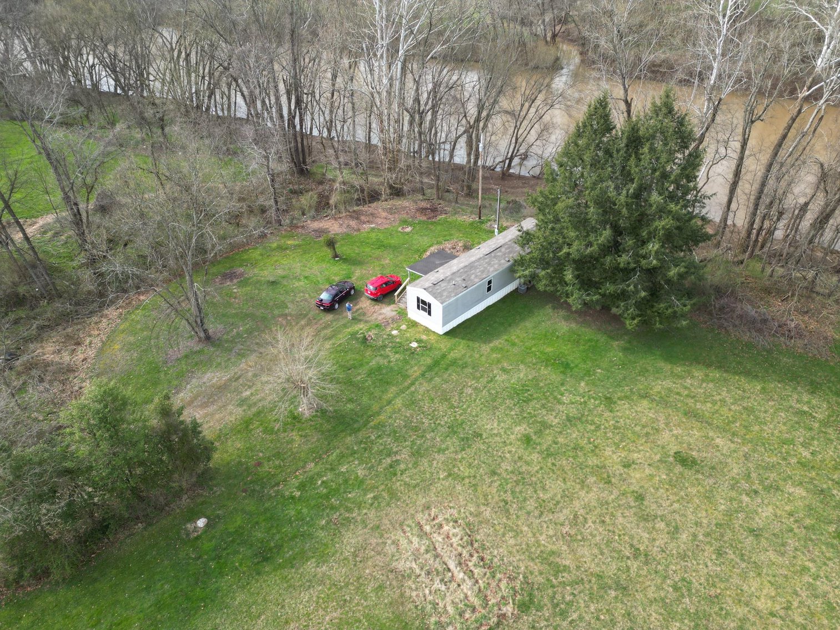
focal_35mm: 24
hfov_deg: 71.6
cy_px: 315
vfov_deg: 56.8
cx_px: 420
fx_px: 582
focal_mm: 6.72
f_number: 1.7
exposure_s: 1/640
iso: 100
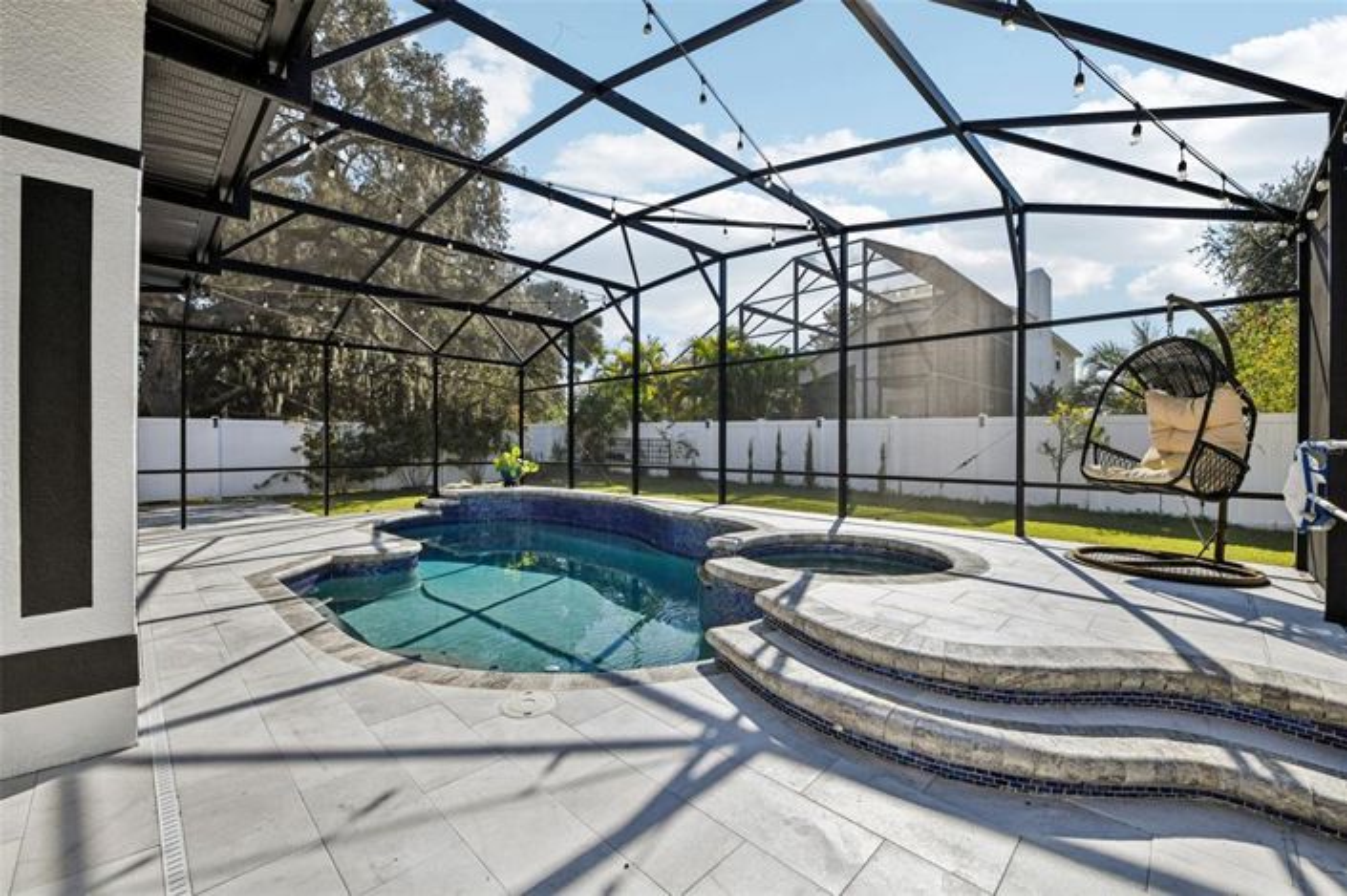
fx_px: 523
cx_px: 674
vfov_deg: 81.1
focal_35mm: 14
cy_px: 448
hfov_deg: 104.3
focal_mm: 14
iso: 400
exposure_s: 1/500
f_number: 8
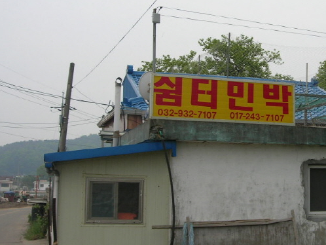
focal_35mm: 61
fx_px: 575
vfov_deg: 24.0
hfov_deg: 31.0
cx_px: 249
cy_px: 100
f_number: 4.8
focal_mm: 7.8
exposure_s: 1/124
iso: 64
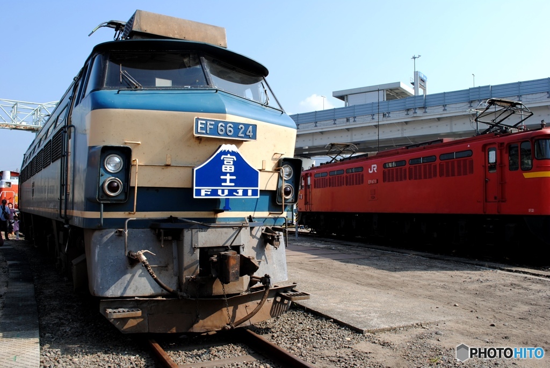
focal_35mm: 30
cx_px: 275
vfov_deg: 43.7
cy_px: 184
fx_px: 459
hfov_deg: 61.9
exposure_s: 1/160
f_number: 8
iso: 100
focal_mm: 20
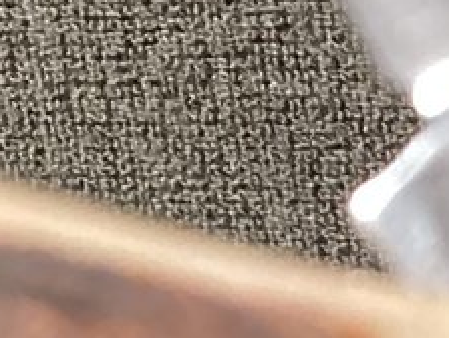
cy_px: 454
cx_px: 1034
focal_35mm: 210
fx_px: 2728
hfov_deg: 8.7
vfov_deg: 7.0
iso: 250
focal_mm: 3.3
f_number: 2.4
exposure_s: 1/50
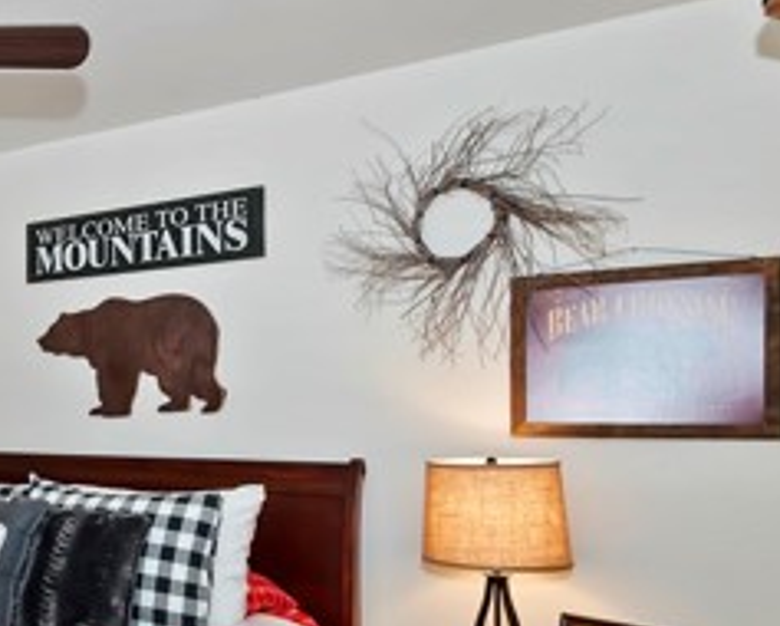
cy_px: 413
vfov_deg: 38.8
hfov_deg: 39.1
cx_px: -82
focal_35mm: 38
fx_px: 878
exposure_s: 1/30
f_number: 8
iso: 400
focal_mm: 10
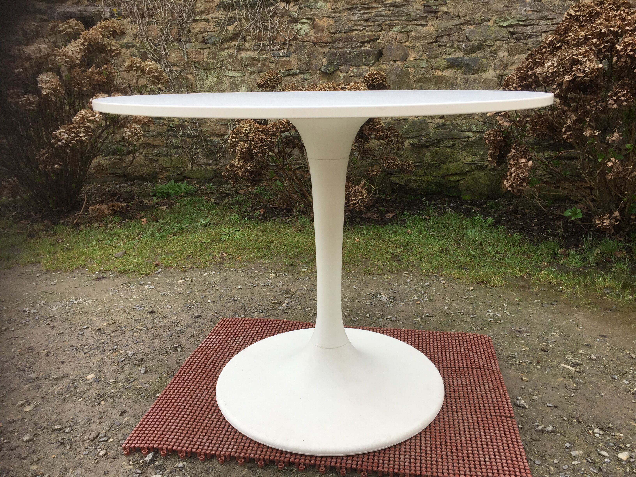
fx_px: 533
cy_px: 238
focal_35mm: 29
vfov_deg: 48.2
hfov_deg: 61.7
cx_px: 318
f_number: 2.2
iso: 32
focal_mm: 4.15
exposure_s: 1/347
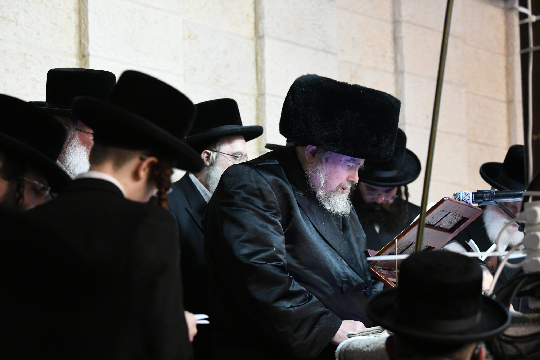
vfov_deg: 13.7
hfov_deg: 20.4
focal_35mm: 100
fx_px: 1500
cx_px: 270
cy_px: 180
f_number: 4
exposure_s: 1/100
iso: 2500
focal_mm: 100
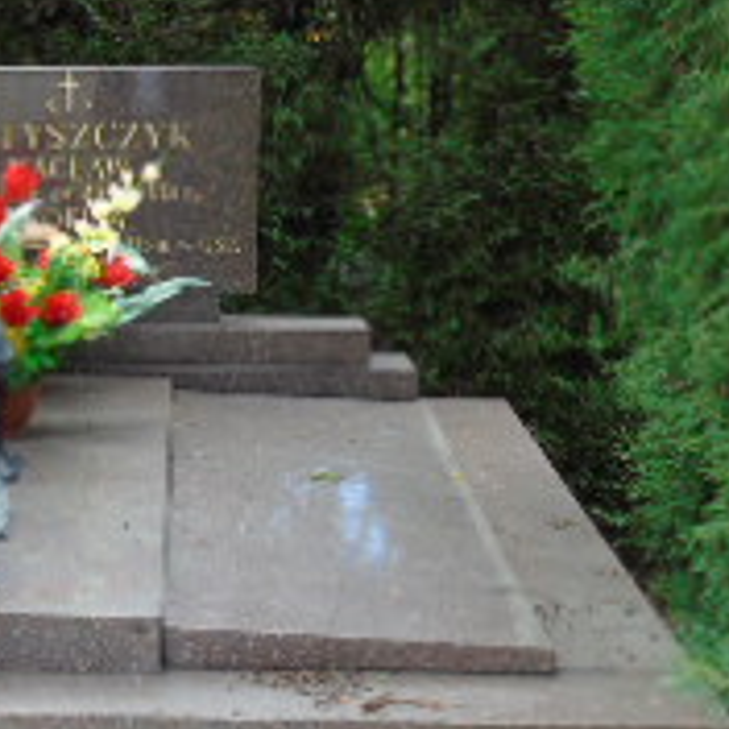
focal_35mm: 93
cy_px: 439
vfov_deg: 18.7
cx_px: -58
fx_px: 2216
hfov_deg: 18.1
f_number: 3.6
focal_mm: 5.2
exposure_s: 1/100
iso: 80
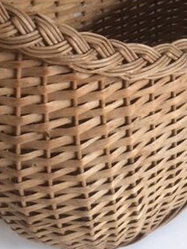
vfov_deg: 29.2
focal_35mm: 64
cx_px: 128
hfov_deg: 22.8
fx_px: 460
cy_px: 33
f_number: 2.2
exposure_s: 1/33
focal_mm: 4.15
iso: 160
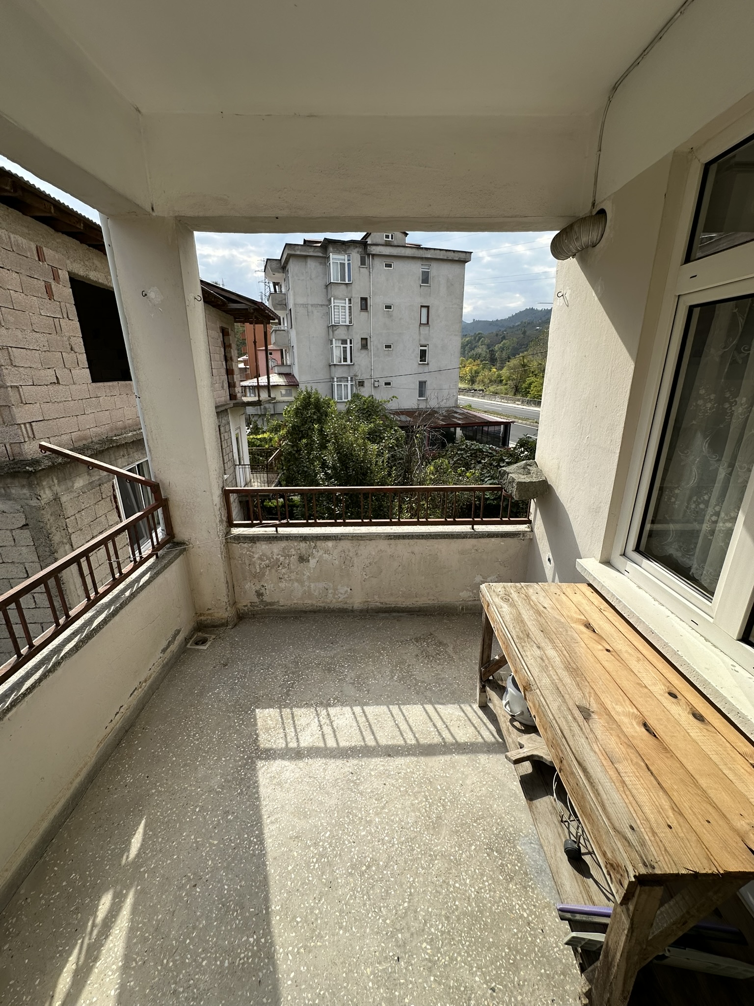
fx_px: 407
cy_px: 503
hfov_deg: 85.7
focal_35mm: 14
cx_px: 377
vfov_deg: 102.1
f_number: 2.2
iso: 50
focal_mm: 2.22
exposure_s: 1/1233
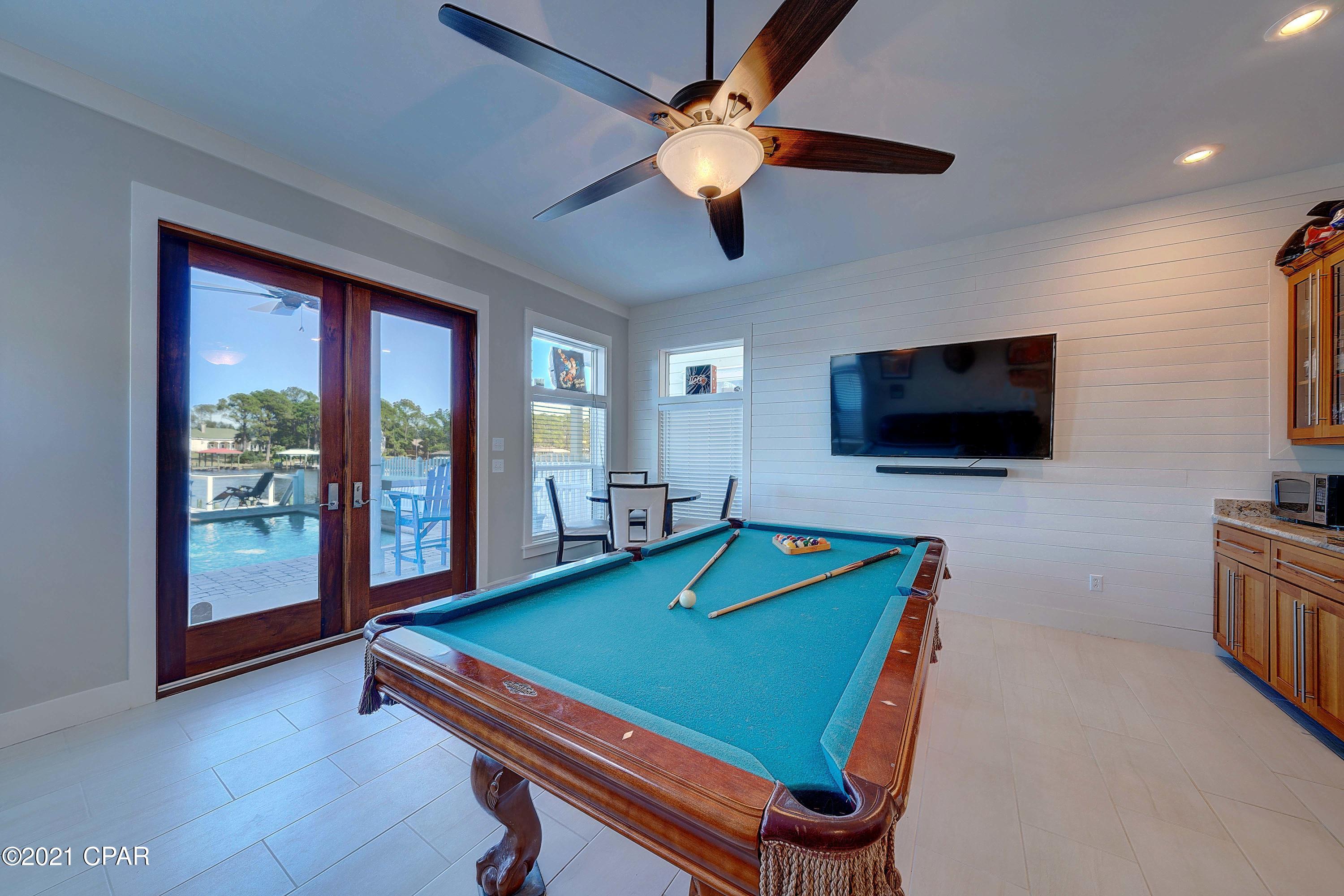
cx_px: 672
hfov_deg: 112.6
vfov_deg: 90.0
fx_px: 448
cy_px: 448
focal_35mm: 12
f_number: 8
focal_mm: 12
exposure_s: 1/5
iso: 100
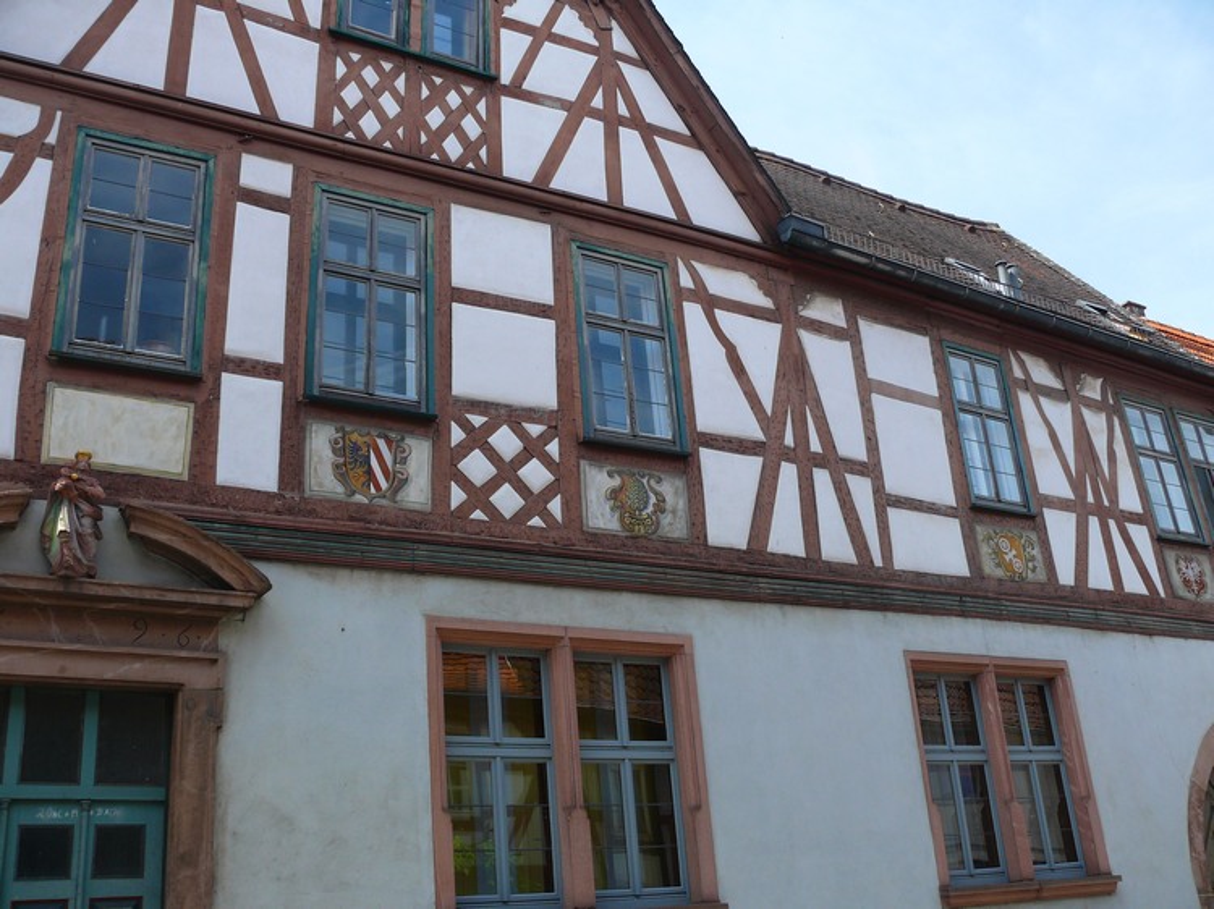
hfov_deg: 52.6
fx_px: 1227
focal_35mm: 35
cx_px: 607
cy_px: 454
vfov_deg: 40.7
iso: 100
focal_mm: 7.4
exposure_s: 1/100
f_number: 4
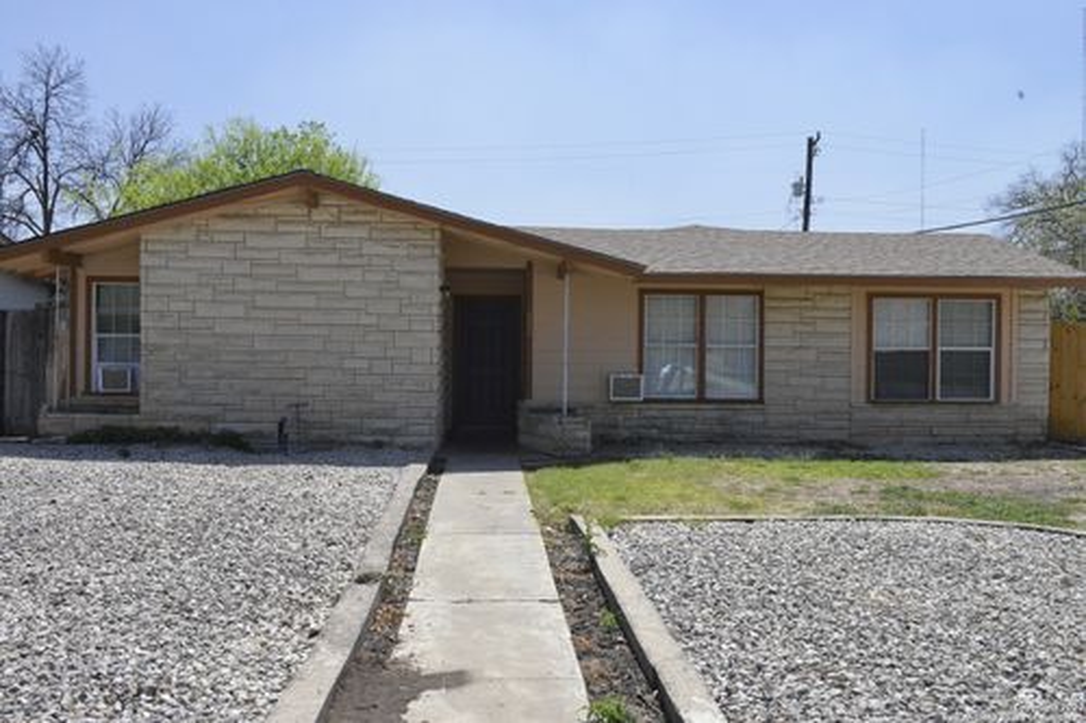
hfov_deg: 58.7
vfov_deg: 41.1
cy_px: 362
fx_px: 965
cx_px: 543
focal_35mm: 32
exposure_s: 1/2500
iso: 6400
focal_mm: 32
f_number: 11
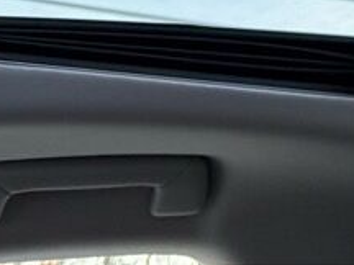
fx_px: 1166
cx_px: 636
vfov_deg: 11.3
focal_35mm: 114
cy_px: -321
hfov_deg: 15.0
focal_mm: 6.76
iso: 125
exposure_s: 1/121
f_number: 1.78
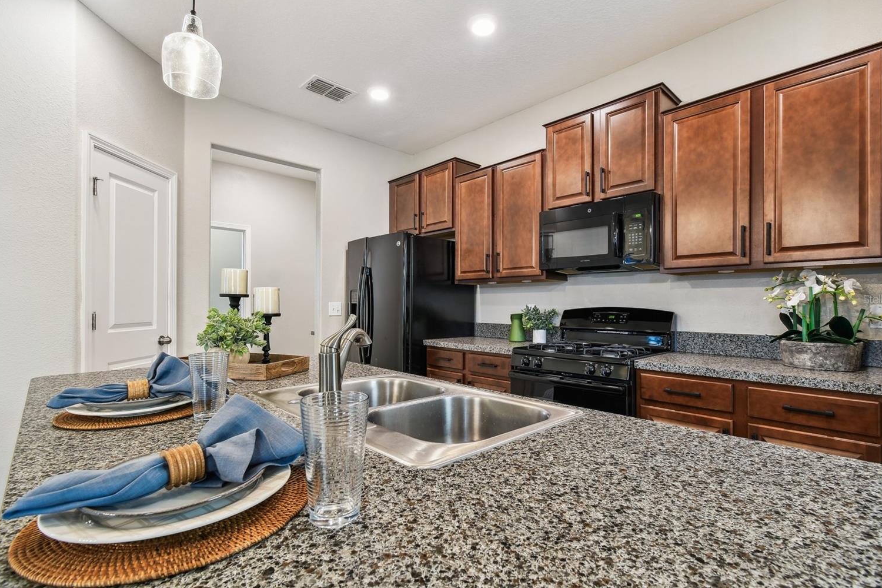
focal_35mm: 16
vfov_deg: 73.7
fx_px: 392
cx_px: 445
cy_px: 299
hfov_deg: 96.8
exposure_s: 1/1.25
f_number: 7.1
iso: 100
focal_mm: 10
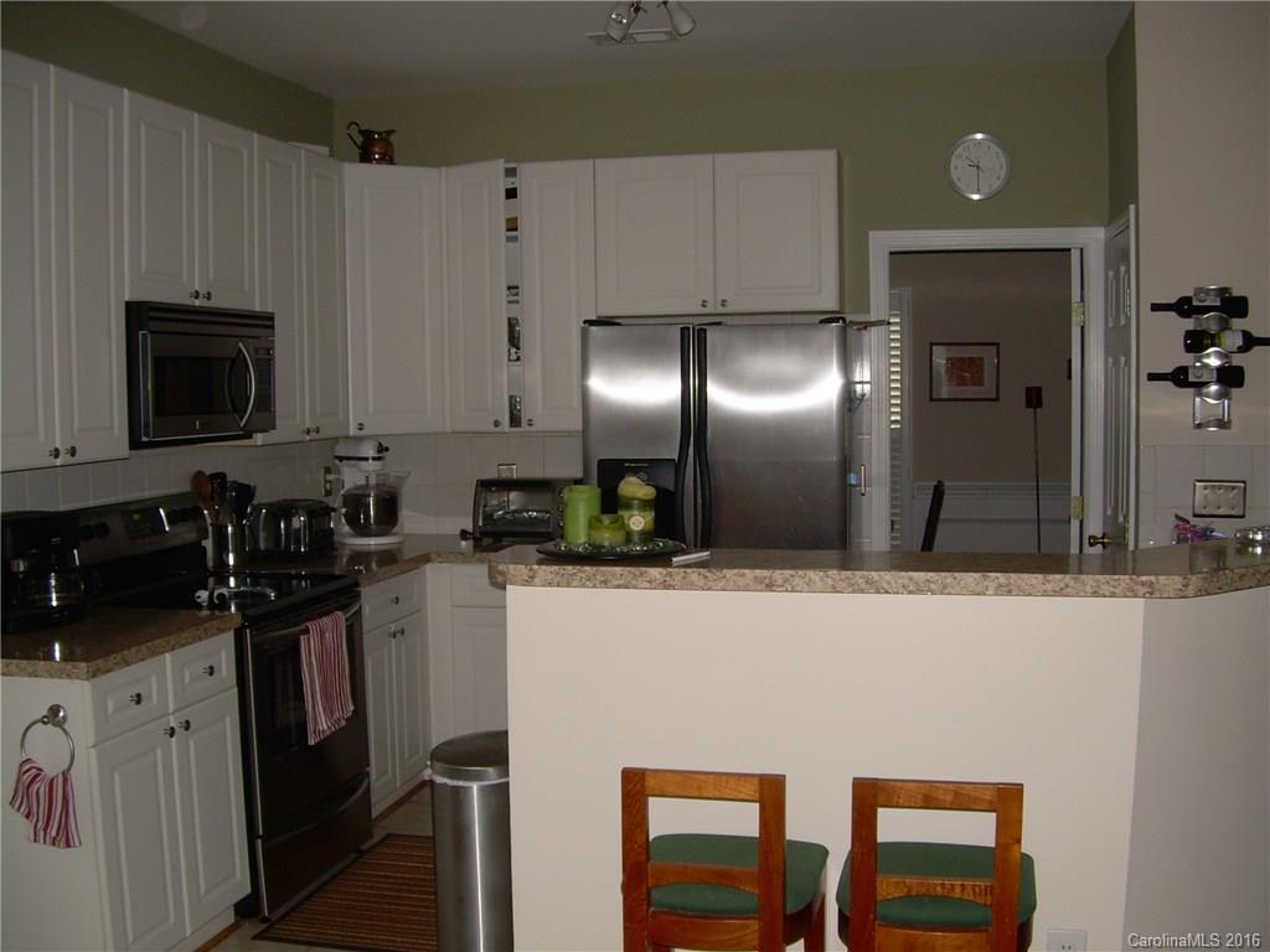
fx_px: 1394
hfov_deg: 49.0
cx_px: 635
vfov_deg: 37.7
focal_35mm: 38
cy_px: 476
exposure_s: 1/60
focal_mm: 6.3
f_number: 2.8
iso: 84
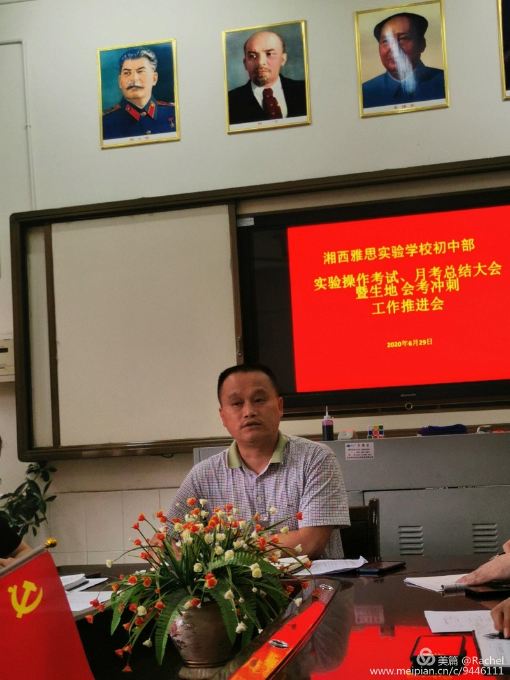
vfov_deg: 33.2
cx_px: 255
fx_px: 1139
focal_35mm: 58
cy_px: 340
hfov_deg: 25.2
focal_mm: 5.58
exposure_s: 1/100
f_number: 1.8
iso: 80
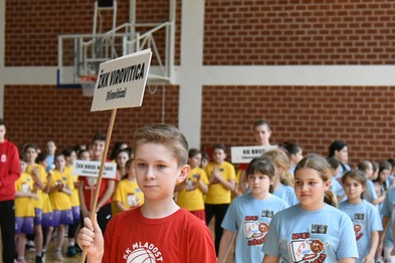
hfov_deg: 21.2
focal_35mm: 96
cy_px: 217
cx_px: 160
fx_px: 1053
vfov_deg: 14.2
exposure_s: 1/2000
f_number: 4
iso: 3200
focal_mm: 46
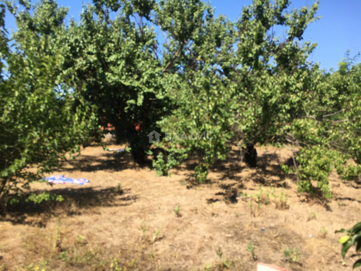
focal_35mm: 29
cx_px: 180
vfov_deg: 48.2
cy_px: 136
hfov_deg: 61.7
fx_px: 302
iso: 25
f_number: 2.2
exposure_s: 1/855
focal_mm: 4.15
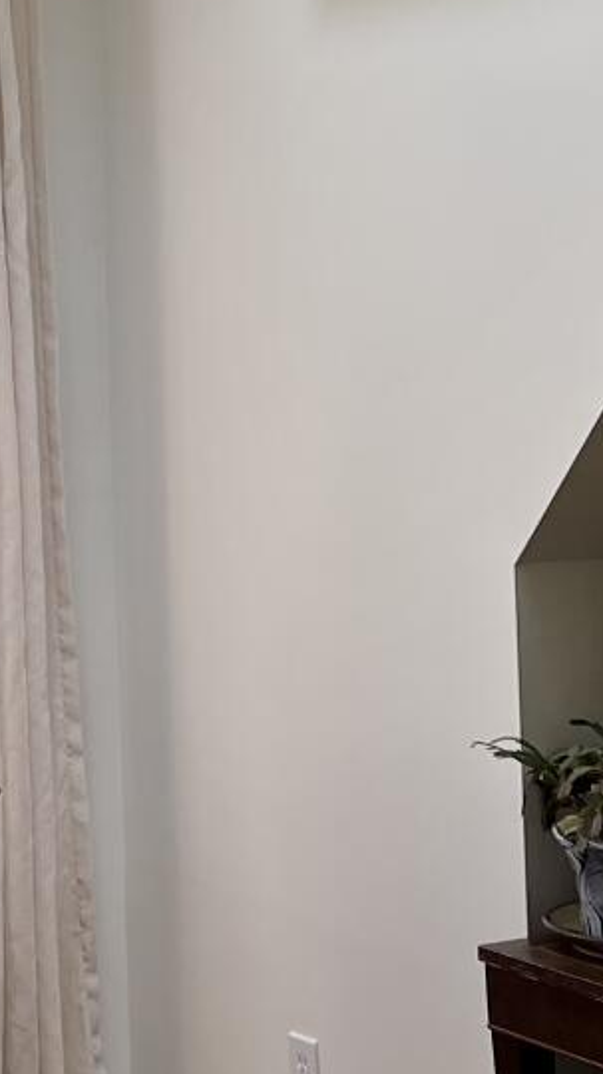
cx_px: -259
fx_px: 2990
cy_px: 143
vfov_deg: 20.0
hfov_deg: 11.1
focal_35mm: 105
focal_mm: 5.7
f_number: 1.5
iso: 50
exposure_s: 1/705
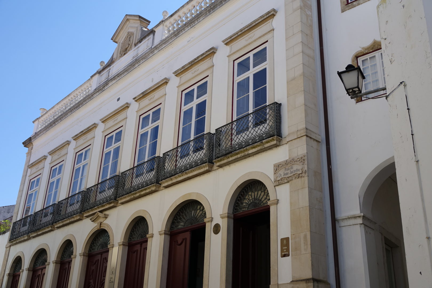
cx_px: 216
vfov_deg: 34.2
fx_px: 468
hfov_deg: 49.6
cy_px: 144
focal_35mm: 39
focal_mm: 14.16
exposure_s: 1/640
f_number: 4
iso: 100
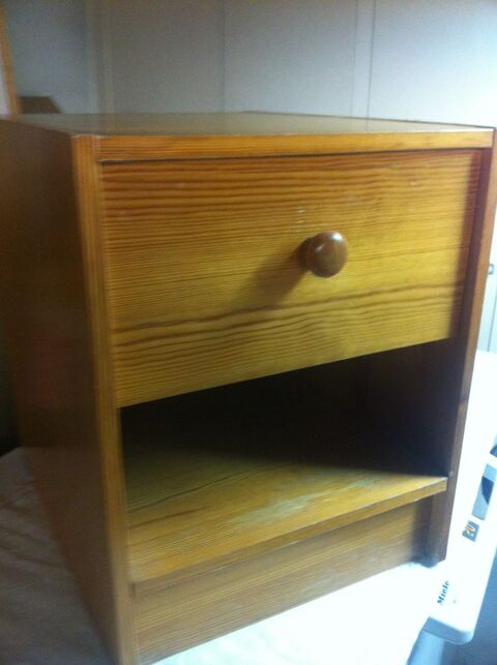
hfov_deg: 40.6
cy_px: 332
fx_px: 672
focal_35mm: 35
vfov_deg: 52.7
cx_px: 248
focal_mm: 3.85
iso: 250
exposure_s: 1/17
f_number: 2.8
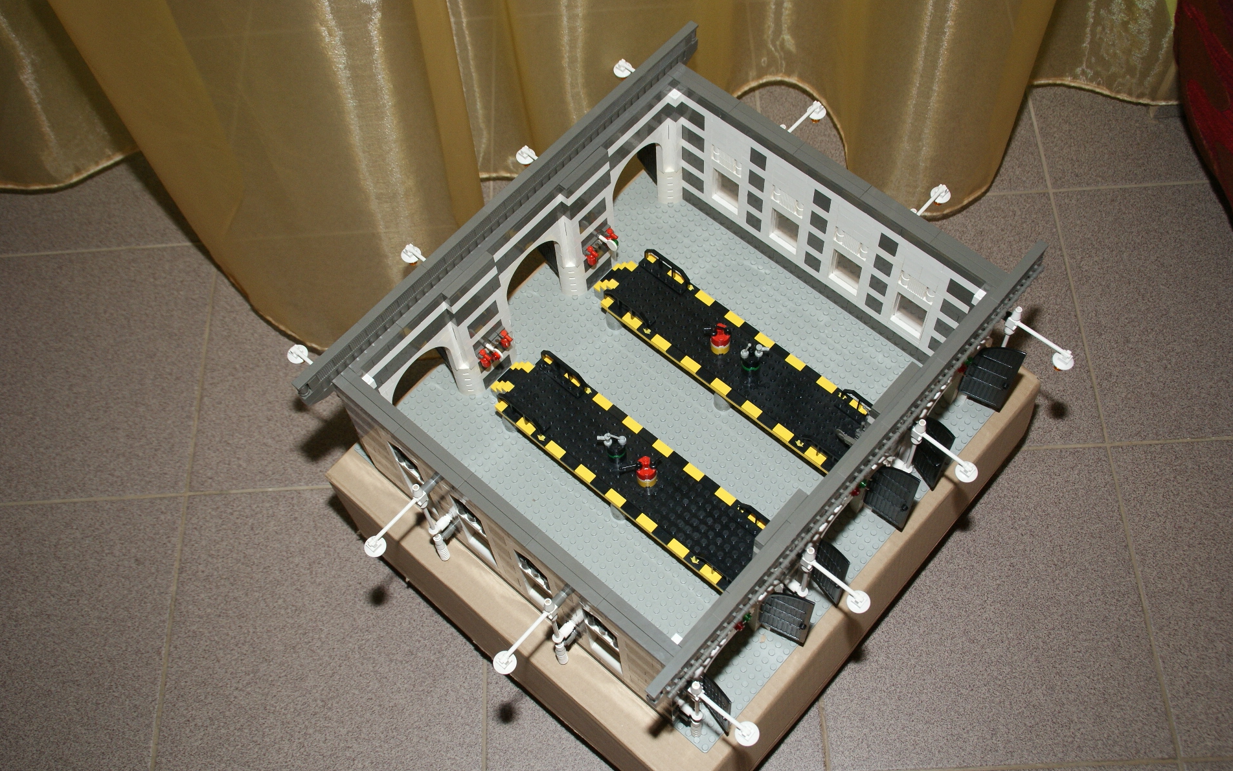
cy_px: 406
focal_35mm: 37
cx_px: 615
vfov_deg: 34.4
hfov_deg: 52.7
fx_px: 1243
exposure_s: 1/60
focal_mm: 24
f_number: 5.6
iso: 400
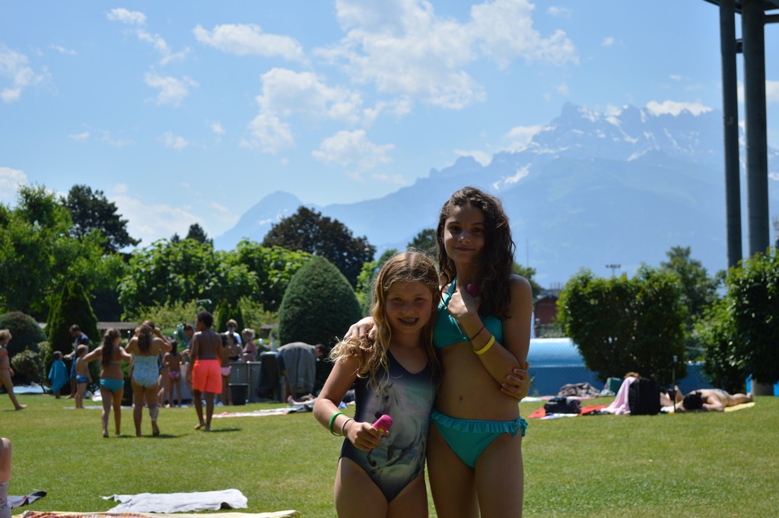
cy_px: 259
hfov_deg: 30.5
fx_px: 1427
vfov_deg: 20.6
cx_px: 390
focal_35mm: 66
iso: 140
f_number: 5.3
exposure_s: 1/1000
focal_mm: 44
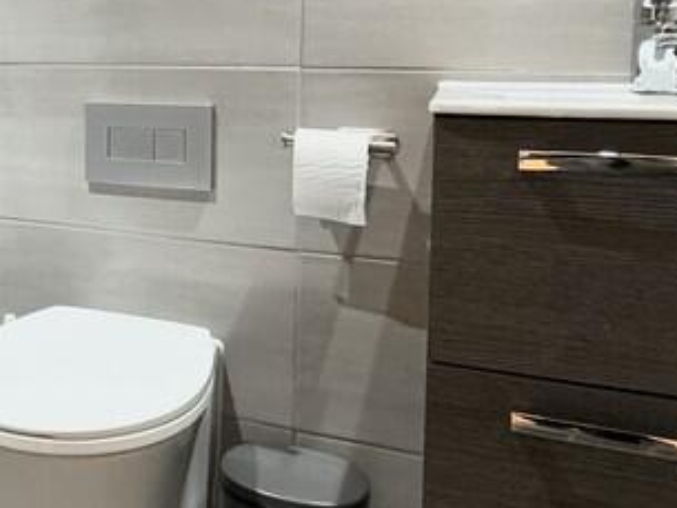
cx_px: -36
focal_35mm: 47
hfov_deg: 35.6
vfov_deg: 30.1
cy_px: 91
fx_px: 920
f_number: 2.2
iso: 400
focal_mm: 2.22
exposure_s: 1/50
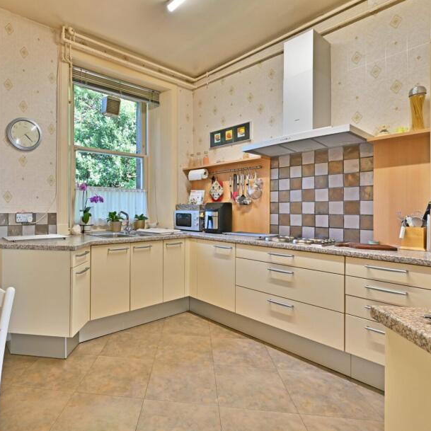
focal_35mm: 20
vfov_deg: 74.8
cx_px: 152
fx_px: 282
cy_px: 207
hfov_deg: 73.1
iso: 125
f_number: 13
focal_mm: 14
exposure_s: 1/5
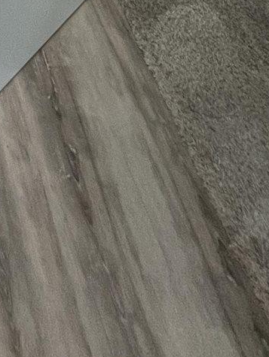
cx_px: -191
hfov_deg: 18.9
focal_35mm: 63
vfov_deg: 15.9
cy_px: -474
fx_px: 652
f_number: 1.8
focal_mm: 1.57
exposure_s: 1/60
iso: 160
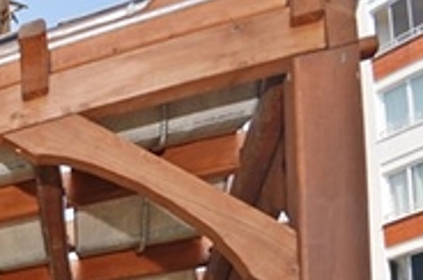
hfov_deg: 21.2
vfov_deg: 17.5
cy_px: 537
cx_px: -355
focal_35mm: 59
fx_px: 692
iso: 100
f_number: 6.3
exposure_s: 1/160
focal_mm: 10
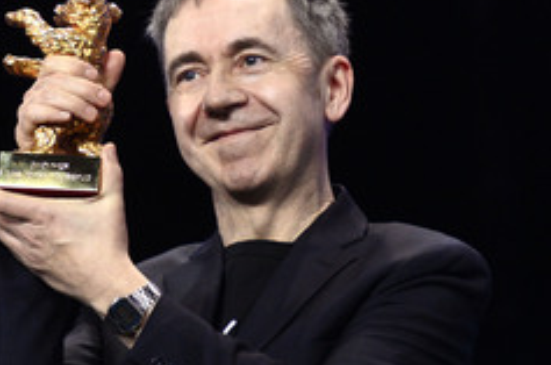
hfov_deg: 3.7
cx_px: 185
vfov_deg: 2.5
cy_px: 237
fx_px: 8447
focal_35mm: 553
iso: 10000
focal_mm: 290
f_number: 5.6
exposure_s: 1/200
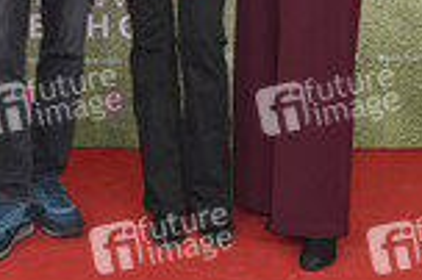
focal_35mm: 92
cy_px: -105
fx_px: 1077
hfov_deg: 21.9
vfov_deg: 14.1
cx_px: 87
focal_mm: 31
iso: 1000
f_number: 5
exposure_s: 1/250
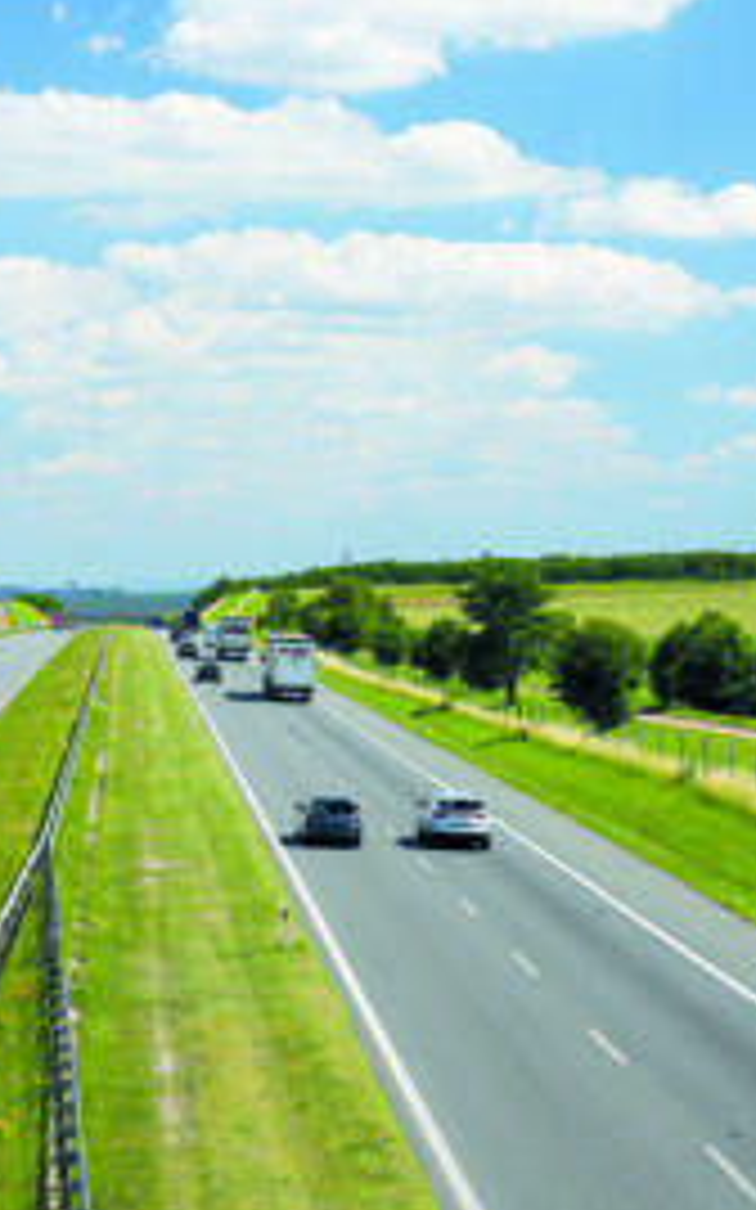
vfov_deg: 20.4
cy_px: 706
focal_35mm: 102
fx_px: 3364
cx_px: 144
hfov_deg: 12.8
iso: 100
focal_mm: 35
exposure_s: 1/500
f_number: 4
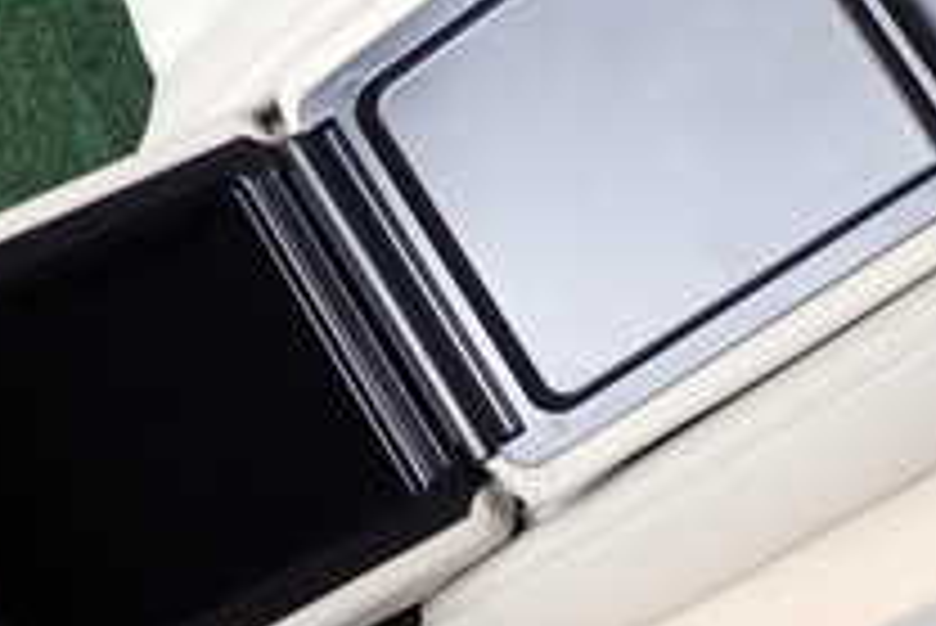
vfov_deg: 18.2
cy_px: 356
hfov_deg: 26.5
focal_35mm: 75
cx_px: 198
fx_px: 1951
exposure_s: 1/60
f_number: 2
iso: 100
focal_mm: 4.5
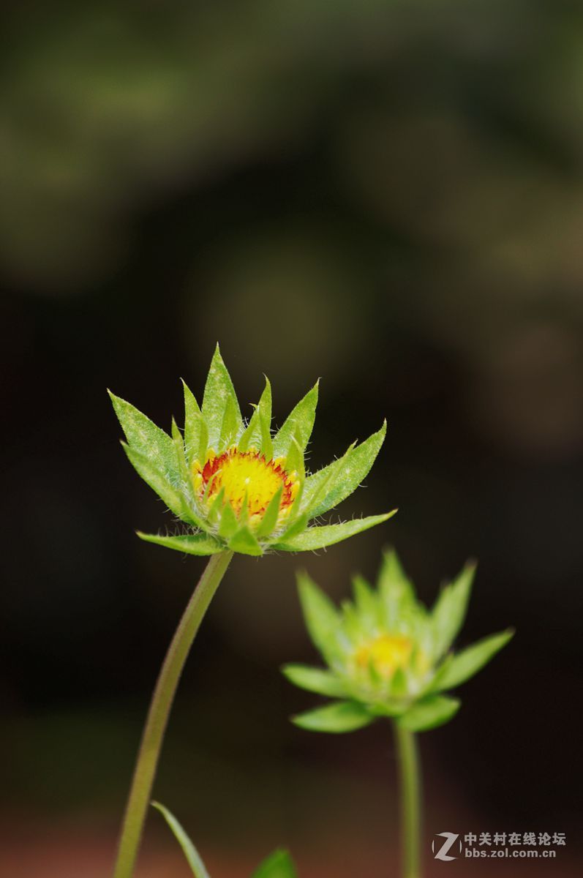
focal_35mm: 300
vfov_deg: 6.9
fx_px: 7306
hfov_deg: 4.6
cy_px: 439
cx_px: 292
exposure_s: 1/250
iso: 400
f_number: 8
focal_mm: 200
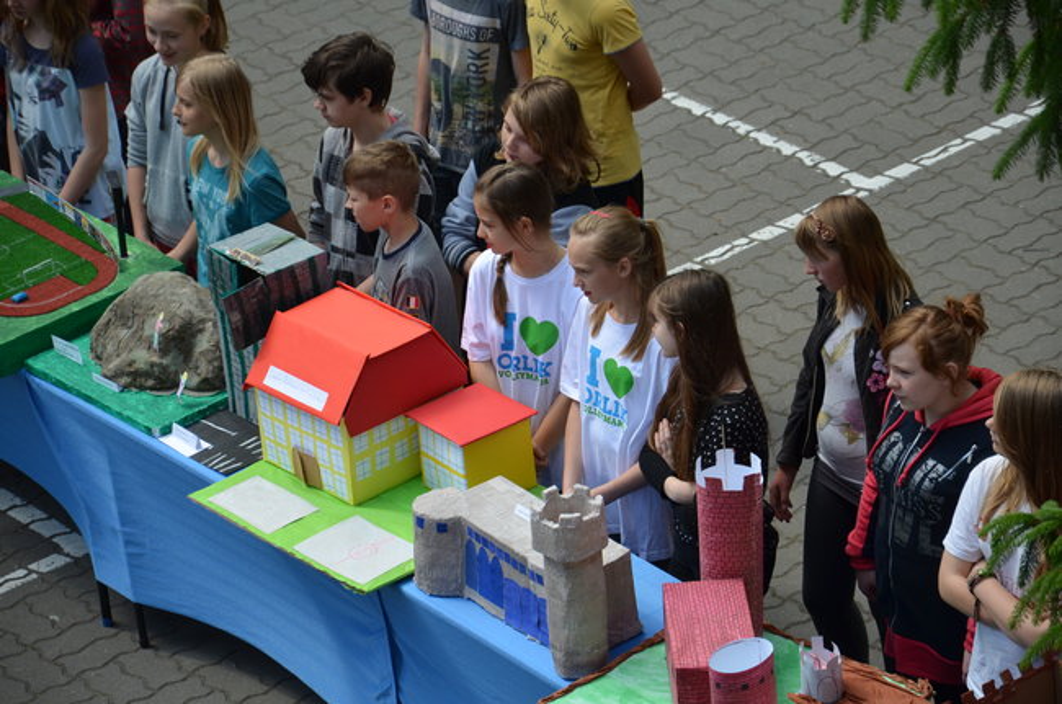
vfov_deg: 8.7
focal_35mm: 158
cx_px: 531
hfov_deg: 13.1
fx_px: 4638
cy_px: 352
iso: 500
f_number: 5.6
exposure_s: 1/1000
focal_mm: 105
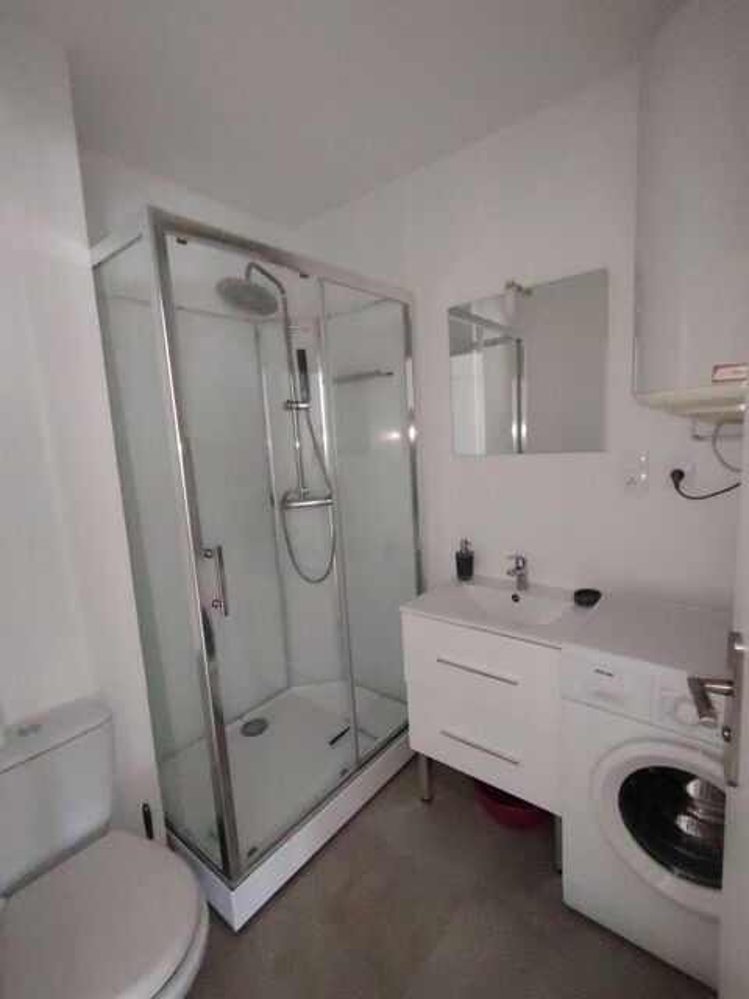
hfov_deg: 74.7
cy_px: 500
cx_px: 374
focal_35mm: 17
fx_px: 490
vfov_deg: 91.0
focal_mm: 1.43
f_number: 2.2
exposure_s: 1/25
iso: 899
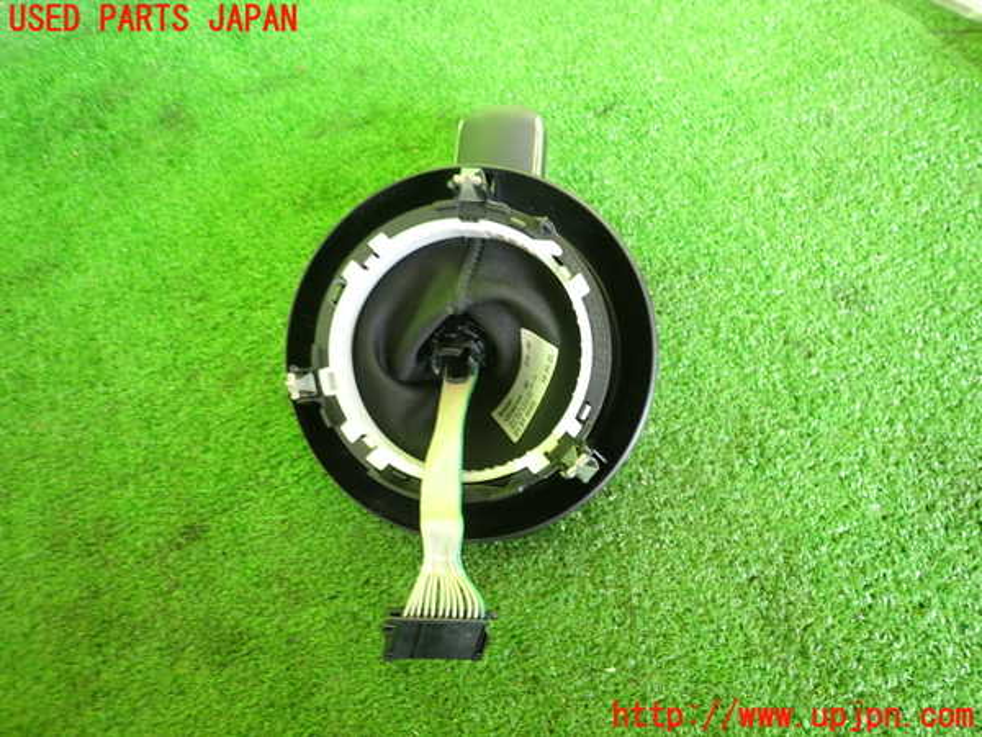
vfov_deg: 54.9
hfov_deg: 69.4
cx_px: 491
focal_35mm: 25
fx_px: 709
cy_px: 368
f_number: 2
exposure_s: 1/50
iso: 200
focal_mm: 4.5
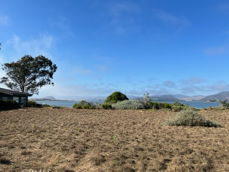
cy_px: 89
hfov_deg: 65.3
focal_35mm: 27
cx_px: 113
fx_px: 179
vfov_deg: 51.3
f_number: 1.5
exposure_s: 1/4115
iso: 50
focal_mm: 5.7
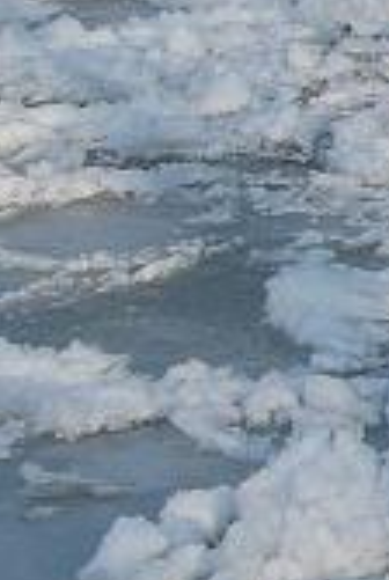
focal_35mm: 189
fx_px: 3051
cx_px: 1275
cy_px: -160
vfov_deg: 10.6
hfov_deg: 6.5
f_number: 4.4
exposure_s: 1/500
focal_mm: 6.3
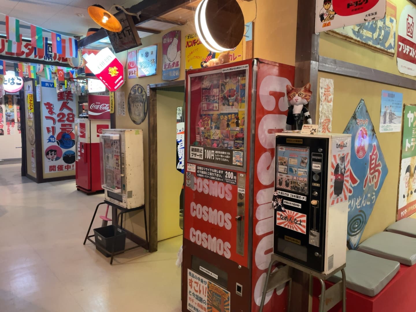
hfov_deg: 67.3
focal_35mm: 26
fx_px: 312
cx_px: 208
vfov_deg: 53.1
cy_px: 156
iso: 500
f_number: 1.6
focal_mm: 4.2
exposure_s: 1/33
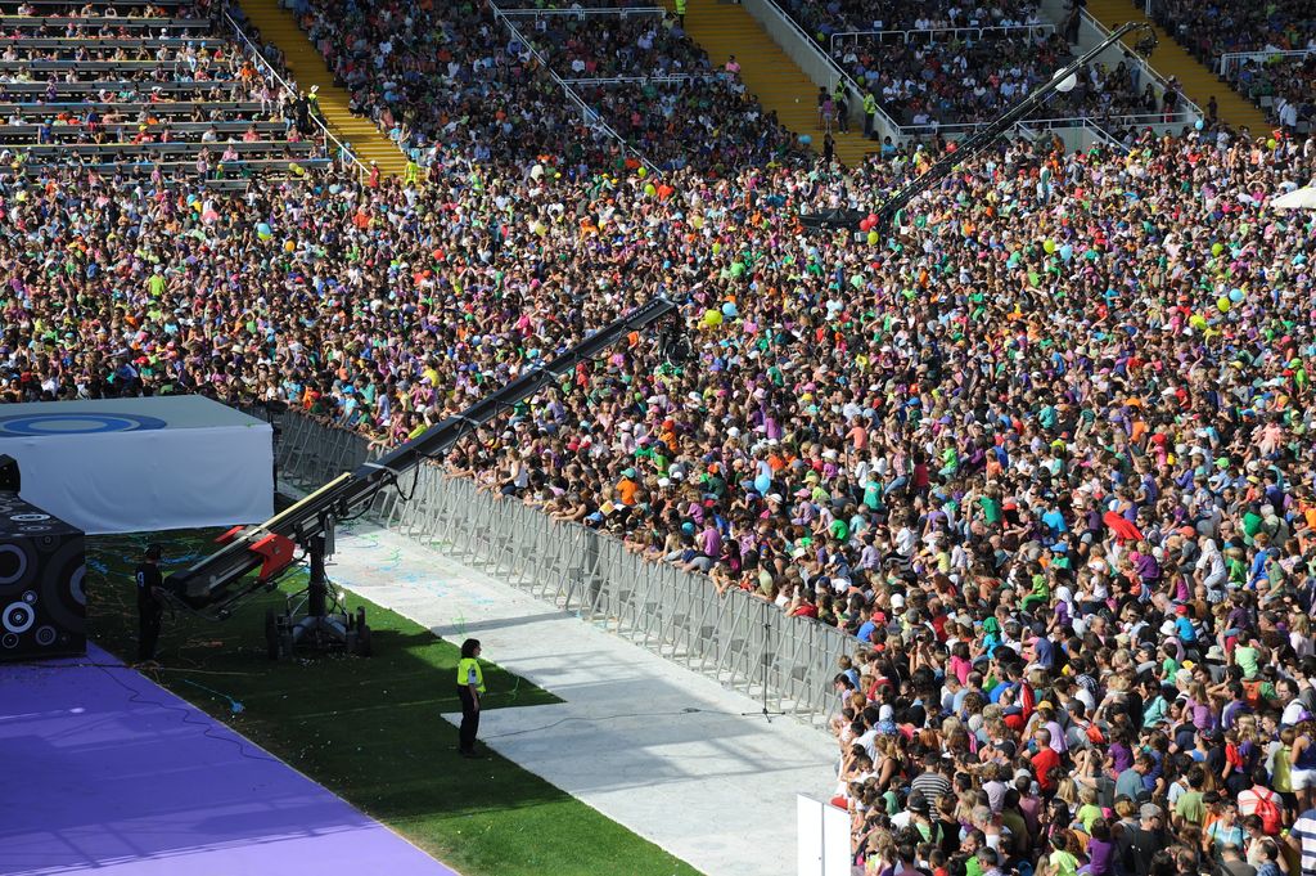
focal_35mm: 120
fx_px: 4383
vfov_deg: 11.4
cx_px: 658
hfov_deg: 17.1
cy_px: 438
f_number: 9
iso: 160
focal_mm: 120
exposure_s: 1/320
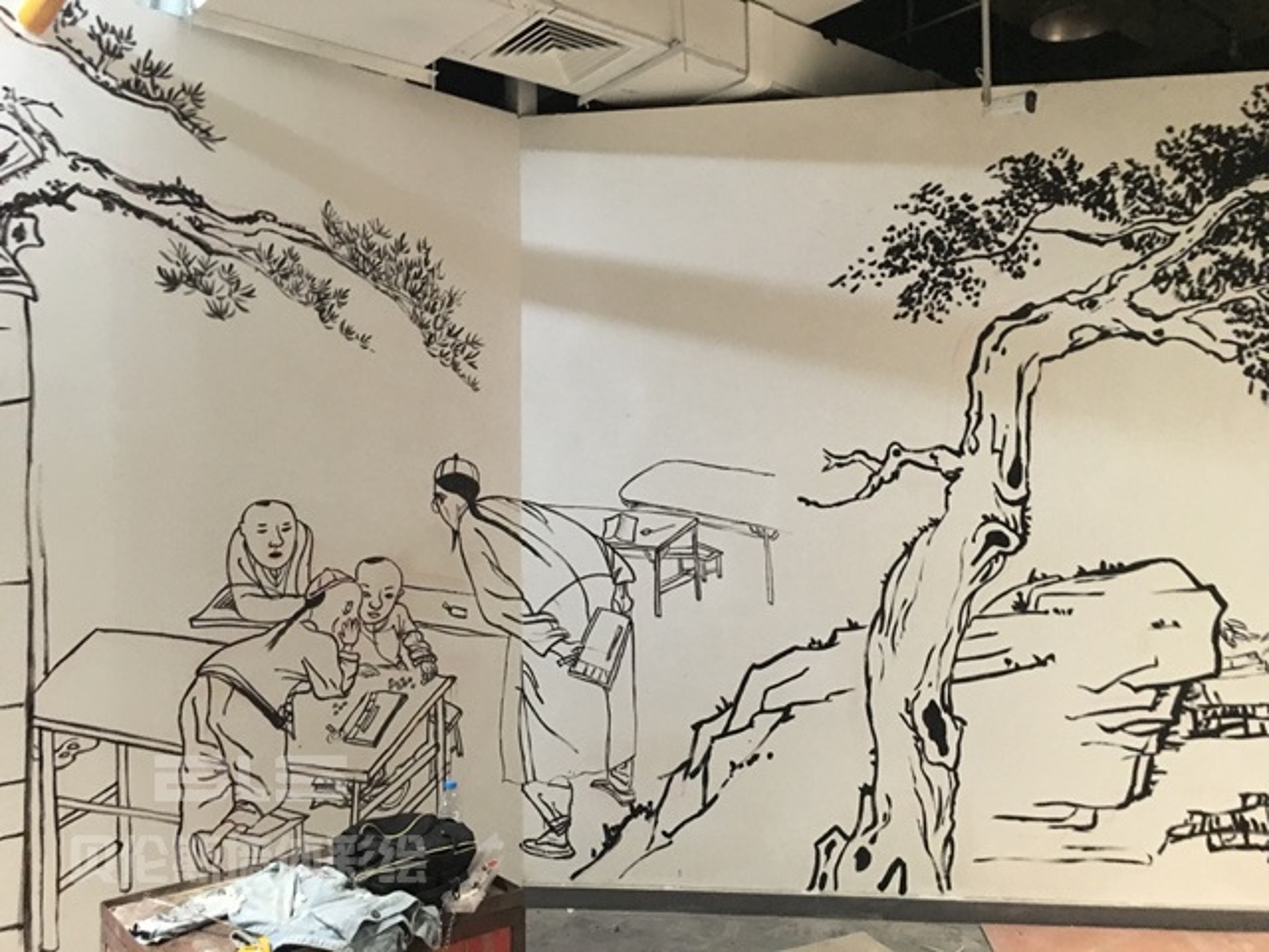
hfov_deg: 61.7
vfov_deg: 48.2
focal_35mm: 29
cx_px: 634
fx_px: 1063
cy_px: 476
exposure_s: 1/8
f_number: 2.2
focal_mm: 4.15
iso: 125
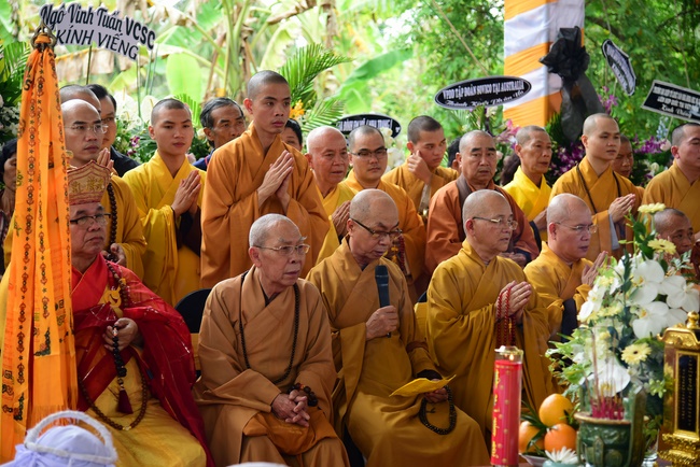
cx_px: 350
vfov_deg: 18.2
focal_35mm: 75
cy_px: 234
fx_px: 1459
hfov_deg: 27.0
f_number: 4
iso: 320
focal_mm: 75
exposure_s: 1/200
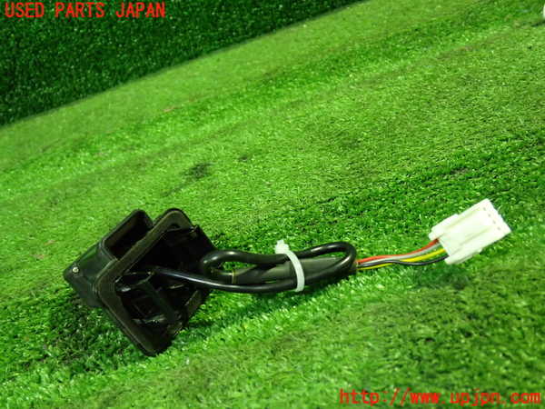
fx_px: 472
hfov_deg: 60.0
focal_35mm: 30
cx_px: 272
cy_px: 204
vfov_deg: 46.8
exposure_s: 1/30
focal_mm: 5.4
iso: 640
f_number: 2.3
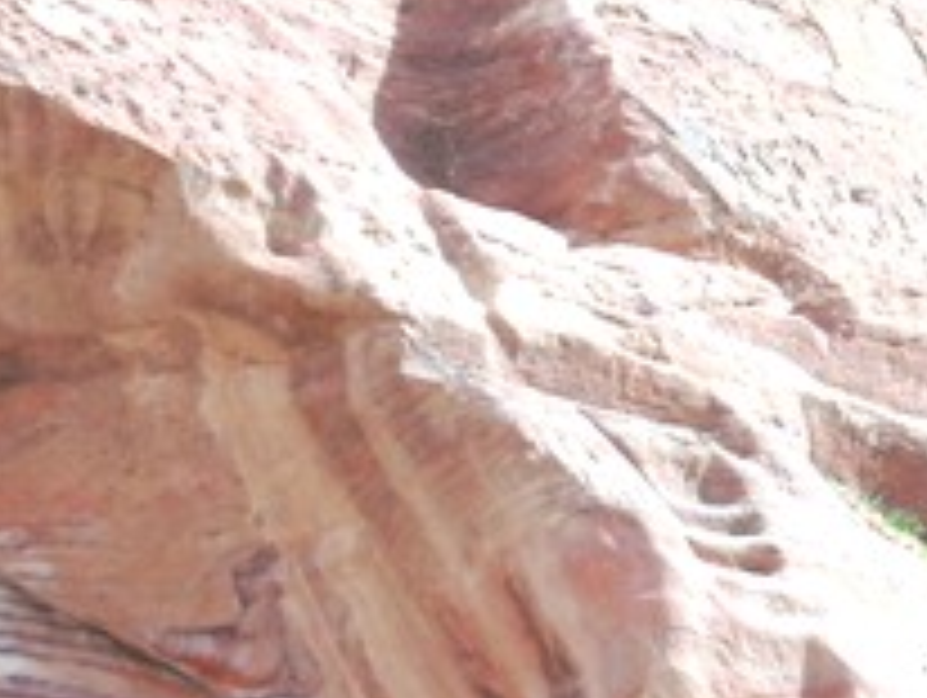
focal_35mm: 228
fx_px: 6113
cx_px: 612
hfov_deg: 8.7
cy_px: 748
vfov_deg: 6.5
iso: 129
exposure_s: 1/250
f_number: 4.7
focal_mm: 17.1
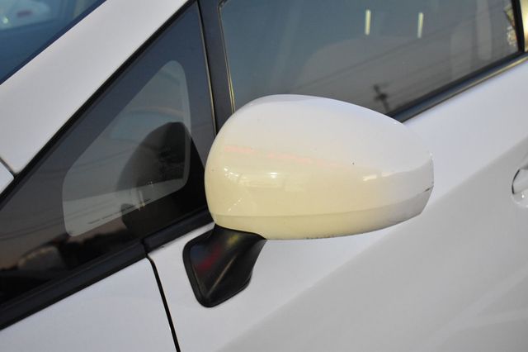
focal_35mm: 57
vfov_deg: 23.8
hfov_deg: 35.1
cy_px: 176
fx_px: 836
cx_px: 264
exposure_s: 1/50
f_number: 4.8
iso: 3200
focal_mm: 38
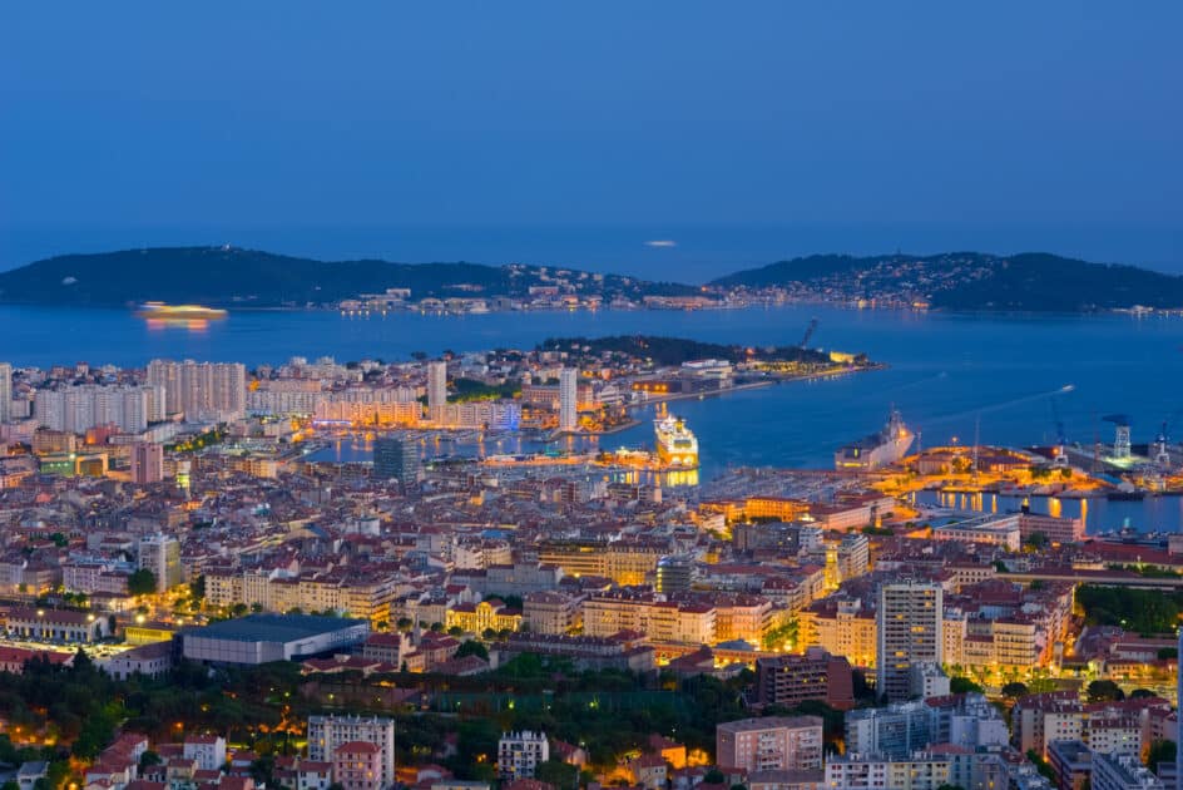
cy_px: 395
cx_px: 592
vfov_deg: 16.1
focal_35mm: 85
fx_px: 2794
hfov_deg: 23.9
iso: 100
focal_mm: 85
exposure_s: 6
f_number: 5.6
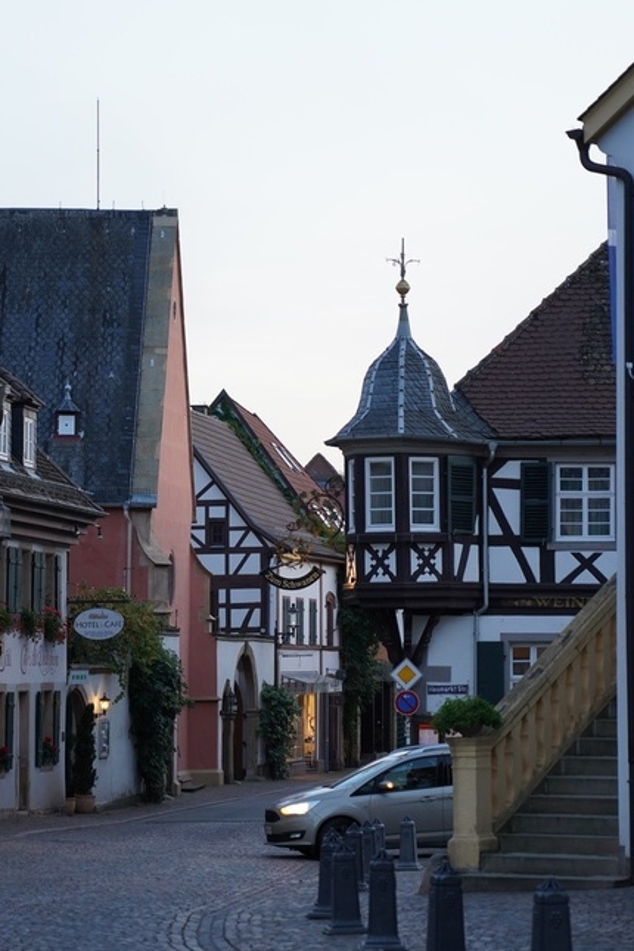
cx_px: 318
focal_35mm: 125
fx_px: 3302
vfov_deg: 16.4
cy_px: 551
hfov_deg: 11.0
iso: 1600
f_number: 4
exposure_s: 1/160
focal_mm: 105
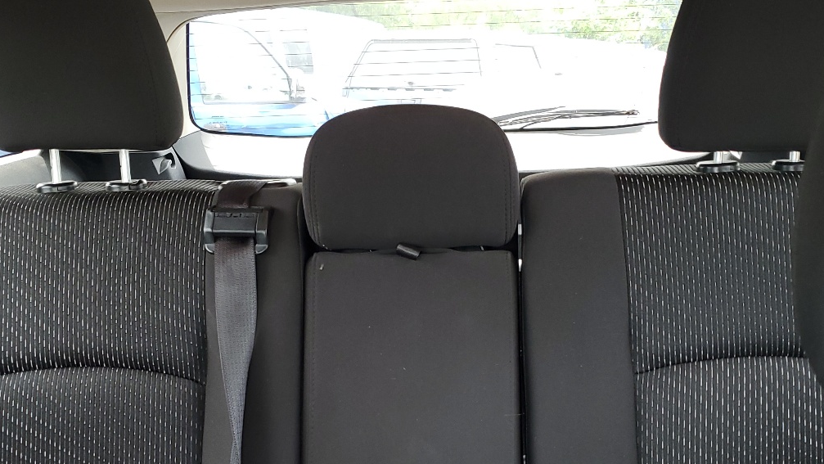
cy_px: 334
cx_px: 427
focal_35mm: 45
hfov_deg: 45.5
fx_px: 983
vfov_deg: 26.3
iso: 68
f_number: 1.5
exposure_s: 1/60.2
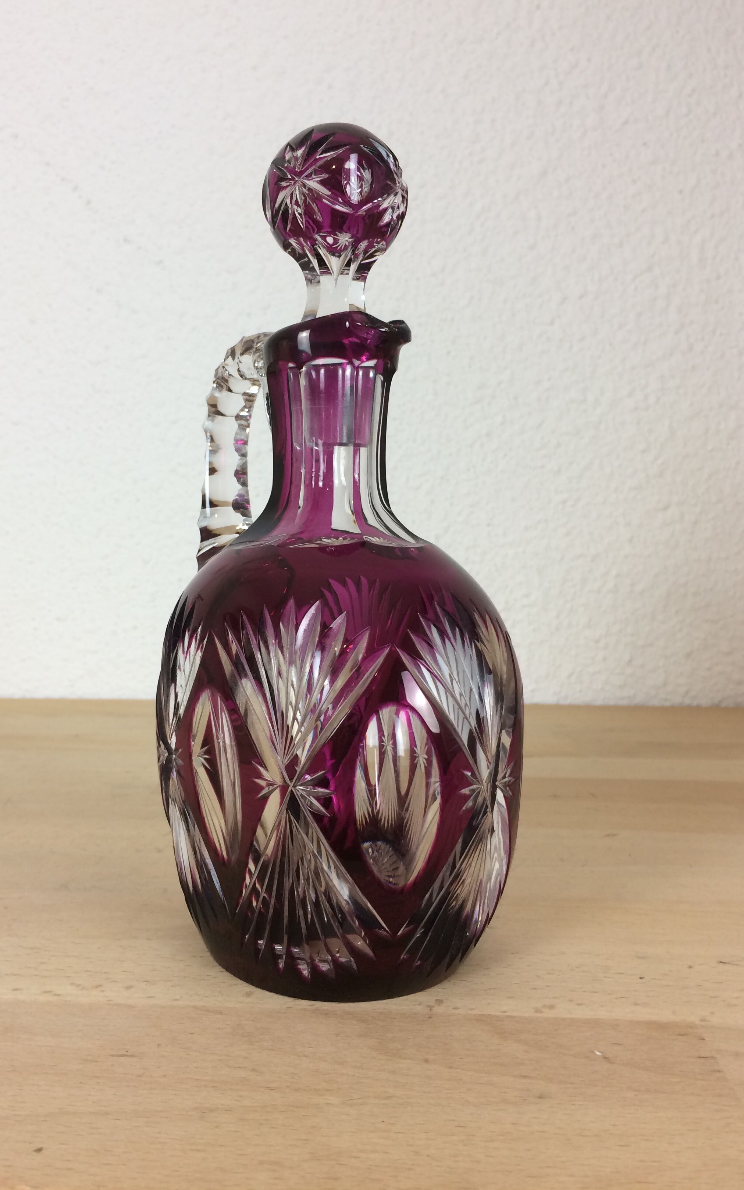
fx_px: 1006
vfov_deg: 61.2
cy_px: 593
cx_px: 328
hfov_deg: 40.5
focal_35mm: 31
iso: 40
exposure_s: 1/33
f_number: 2.2
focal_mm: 4.15
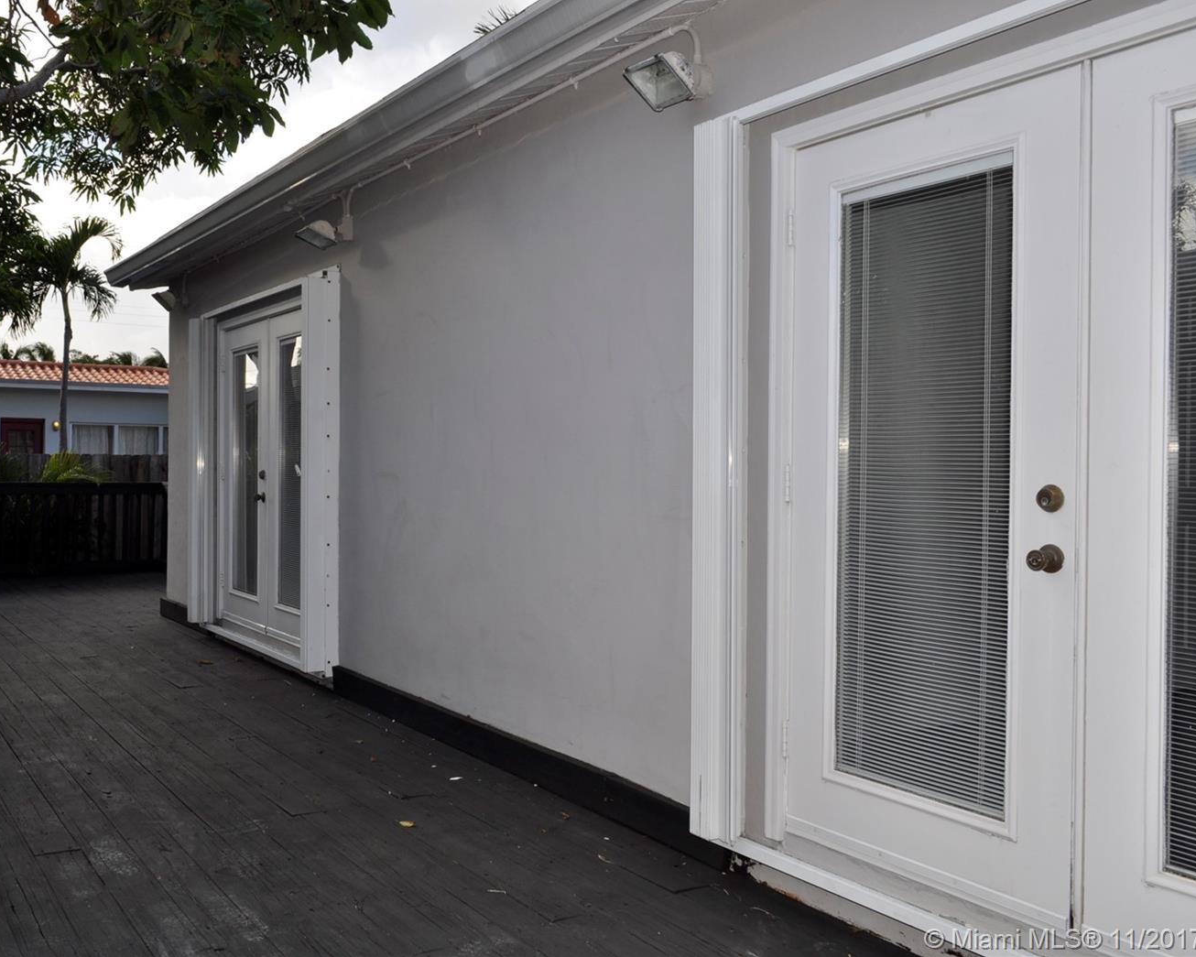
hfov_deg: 56.8
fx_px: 1097
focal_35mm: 31
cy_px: 472
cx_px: 489
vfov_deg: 47.1
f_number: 10
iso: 200
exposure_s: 1/200
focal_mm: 18
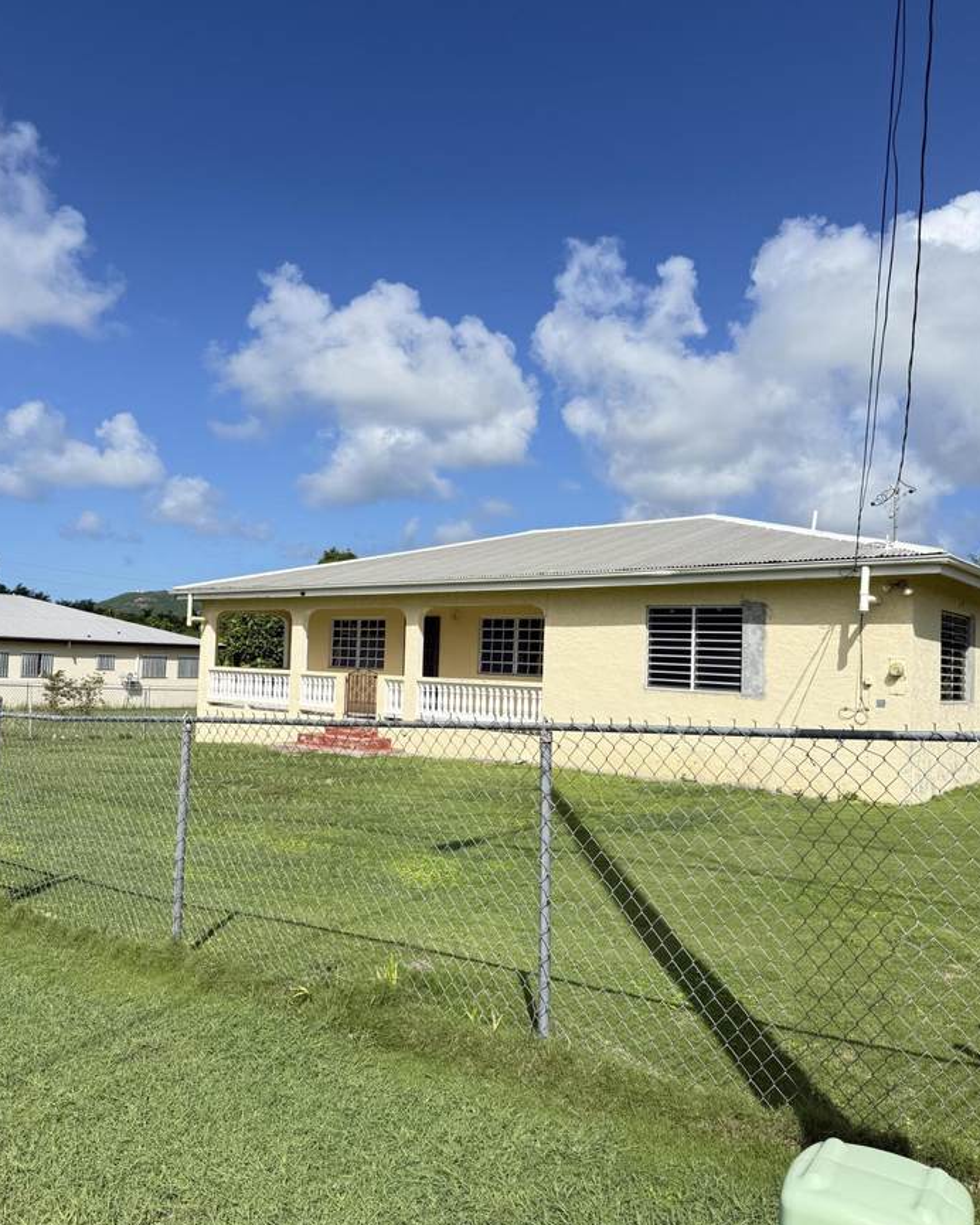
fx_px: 943
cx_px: 479
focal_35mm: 26
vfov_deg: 66.0
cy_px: 632
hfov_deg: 54.9
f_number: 1.78
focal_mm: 6.76
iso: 80
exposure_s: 1/5714
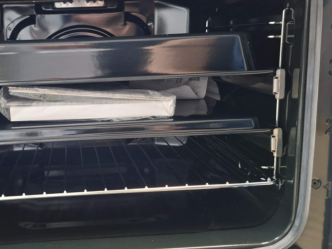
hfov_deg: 45.6
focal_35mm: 40
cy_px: 112
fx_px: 384
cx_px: 95
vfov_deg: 35.9
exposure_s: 1/25
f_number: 1.8
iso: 800
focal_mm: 5.54
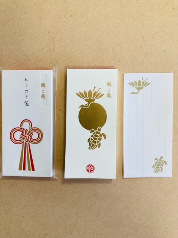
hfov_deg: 49.7
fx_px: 192
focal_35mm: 28
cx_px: 89
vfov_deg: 63.4
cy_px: 119
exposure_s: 1/120
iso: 40
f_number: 1.8
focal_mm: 3.99
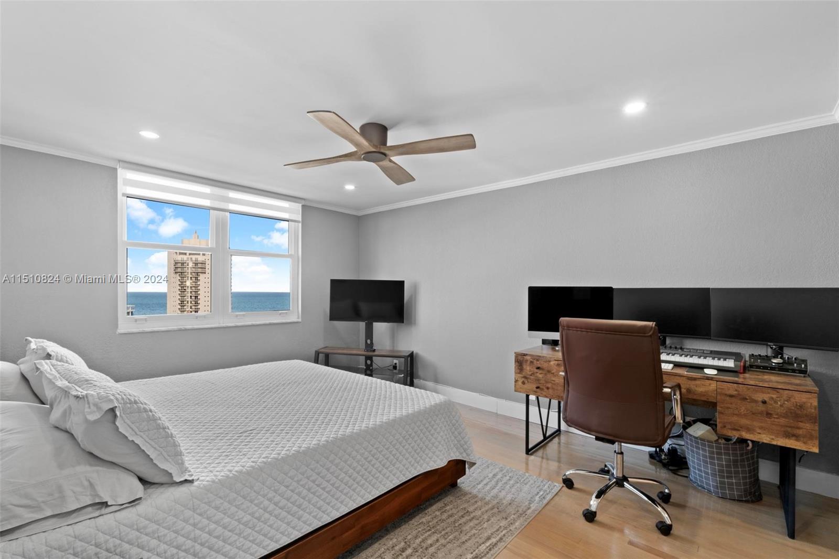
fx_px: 349
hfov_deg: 100.4
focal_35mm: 15
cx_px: 420
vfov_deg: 77.3
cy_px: 280
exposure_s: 1.6
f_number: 11
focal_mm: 10
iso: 250
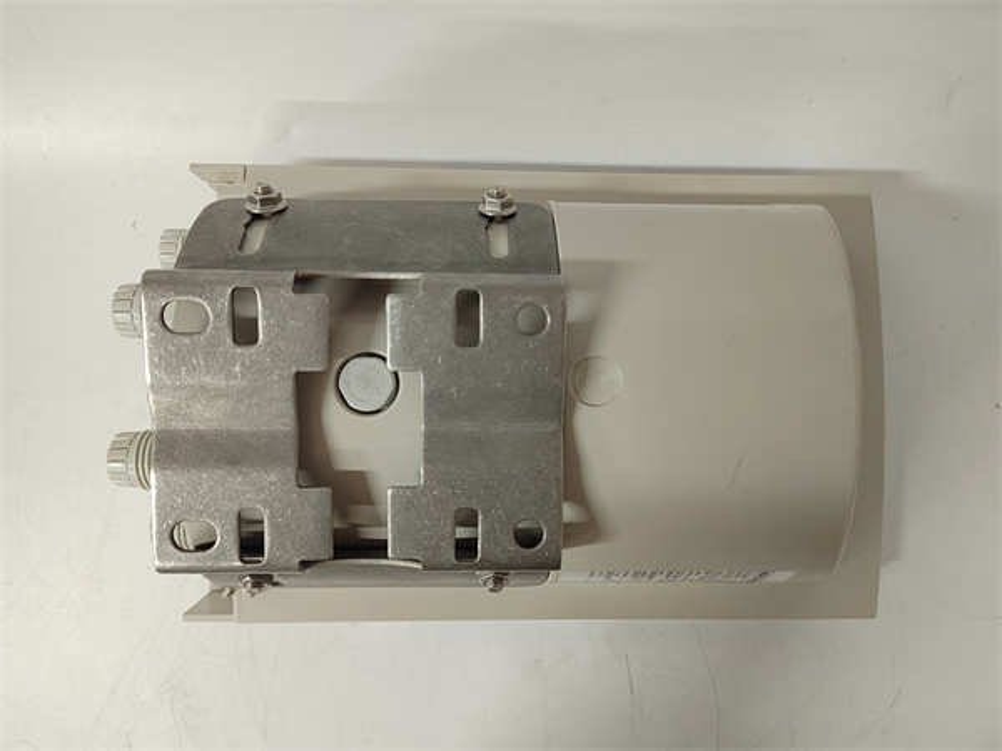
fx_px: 666
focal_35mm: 23
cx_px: 501
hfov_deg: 73.9
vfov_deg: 58.9
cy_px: 376
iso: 1356
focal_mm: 5.52
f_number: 1.9
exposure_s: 1/50
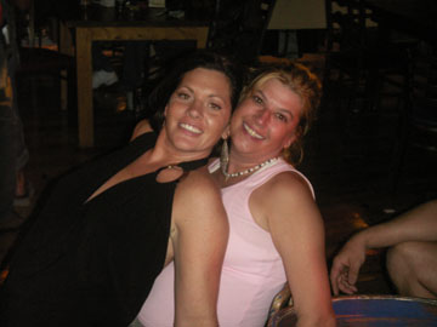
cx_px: 218
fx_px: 682
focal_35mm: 54
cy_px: 164
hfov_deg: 35.5
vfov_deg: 27.0
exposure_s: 1/40
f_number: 3.5
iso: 160
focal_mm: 11.5
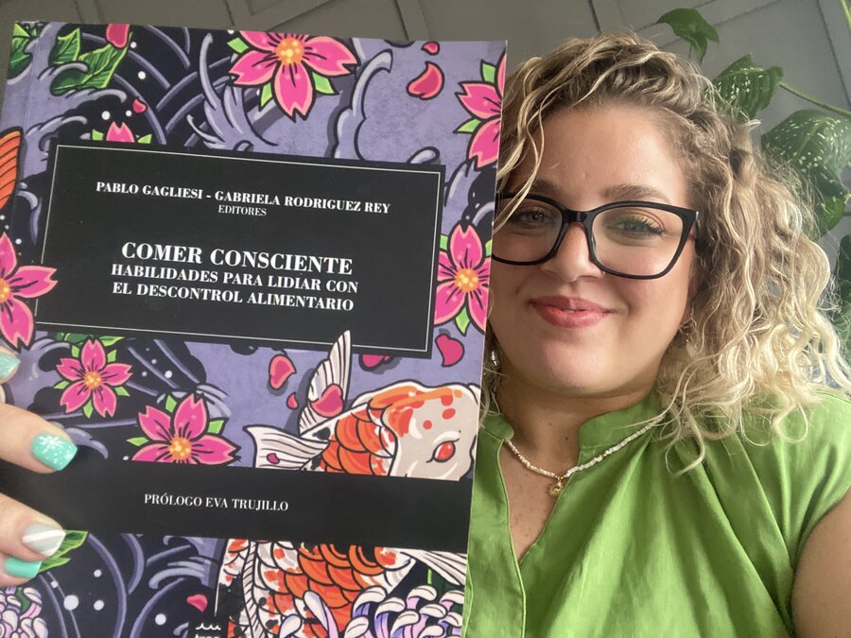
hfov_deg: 73.9
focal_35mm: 23
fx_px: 565
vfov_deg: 58.9
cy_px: 319
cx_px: 426
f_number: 2.2
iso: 400
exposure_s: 1/43
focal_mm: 2.71
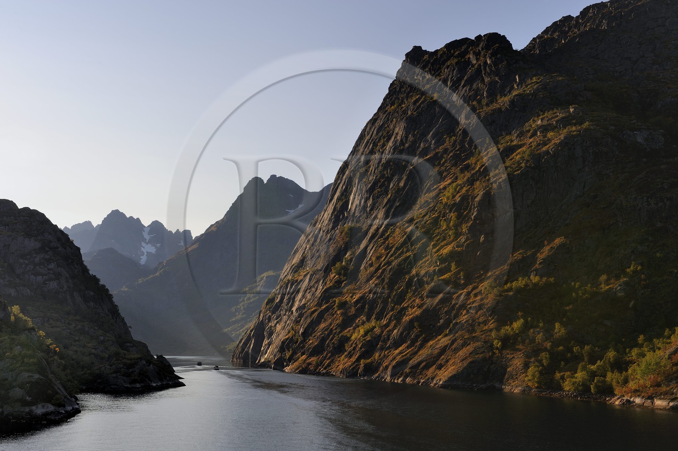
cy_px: 226
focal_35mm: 48
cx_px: 339
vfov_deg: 28.0
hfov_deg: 41.1
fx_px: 903
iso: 200
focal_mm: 48
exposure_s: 1/160
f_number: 11
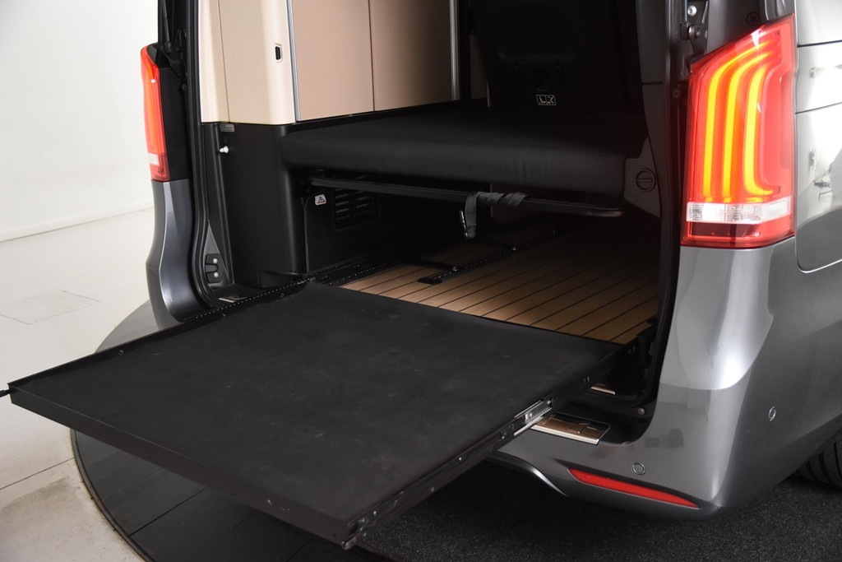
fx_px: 912
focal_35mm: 39
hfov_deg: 49.5
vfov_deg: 34.2
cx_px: 421
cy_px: 281
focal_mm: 26
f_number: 4
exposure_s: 1/60
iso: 1600
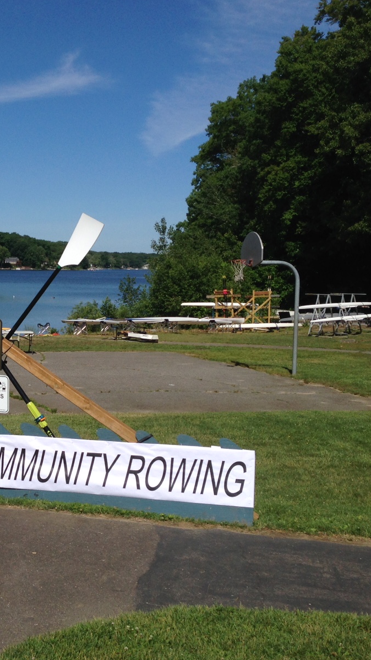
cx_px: 35
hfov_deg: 23.8
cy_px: 325
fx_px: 856
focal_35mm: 49
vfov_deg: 42.1
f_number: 2.4
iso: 50
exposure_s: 1/3195
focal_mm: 4.12
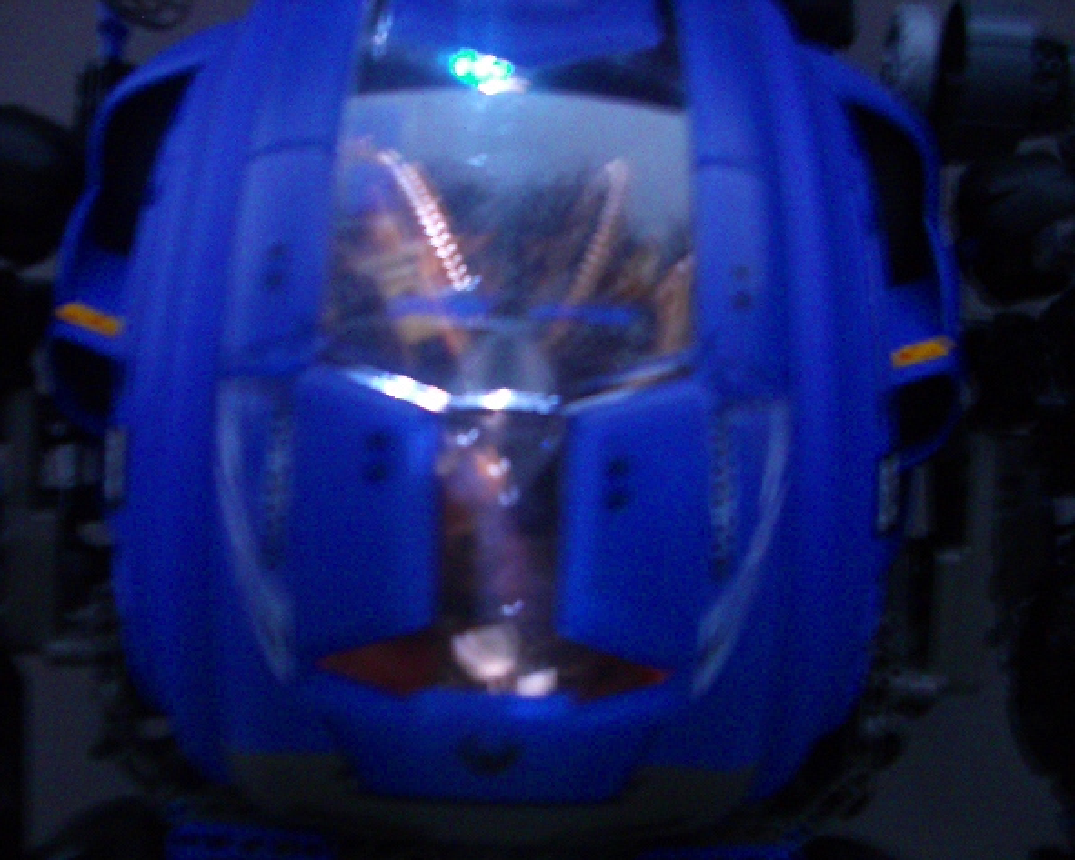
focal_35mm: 37
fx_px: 1177
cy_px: 433
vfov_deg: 40.1
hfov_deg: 49.1
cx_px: 522
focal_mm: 5.8
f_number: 2.6
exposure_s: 1/4
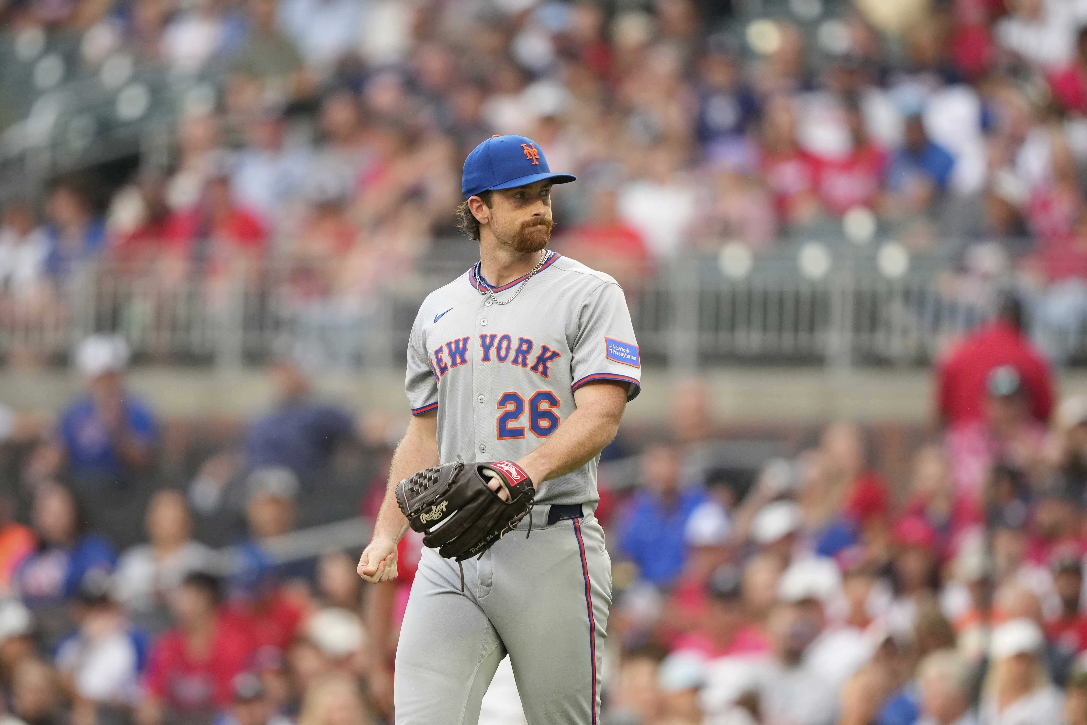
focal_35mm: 600
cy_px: 362
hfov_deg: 3.4
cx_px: 544
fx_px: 18115
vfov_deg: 2.3
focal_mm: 400
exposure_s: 1/2000
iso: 1600
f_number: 2.8
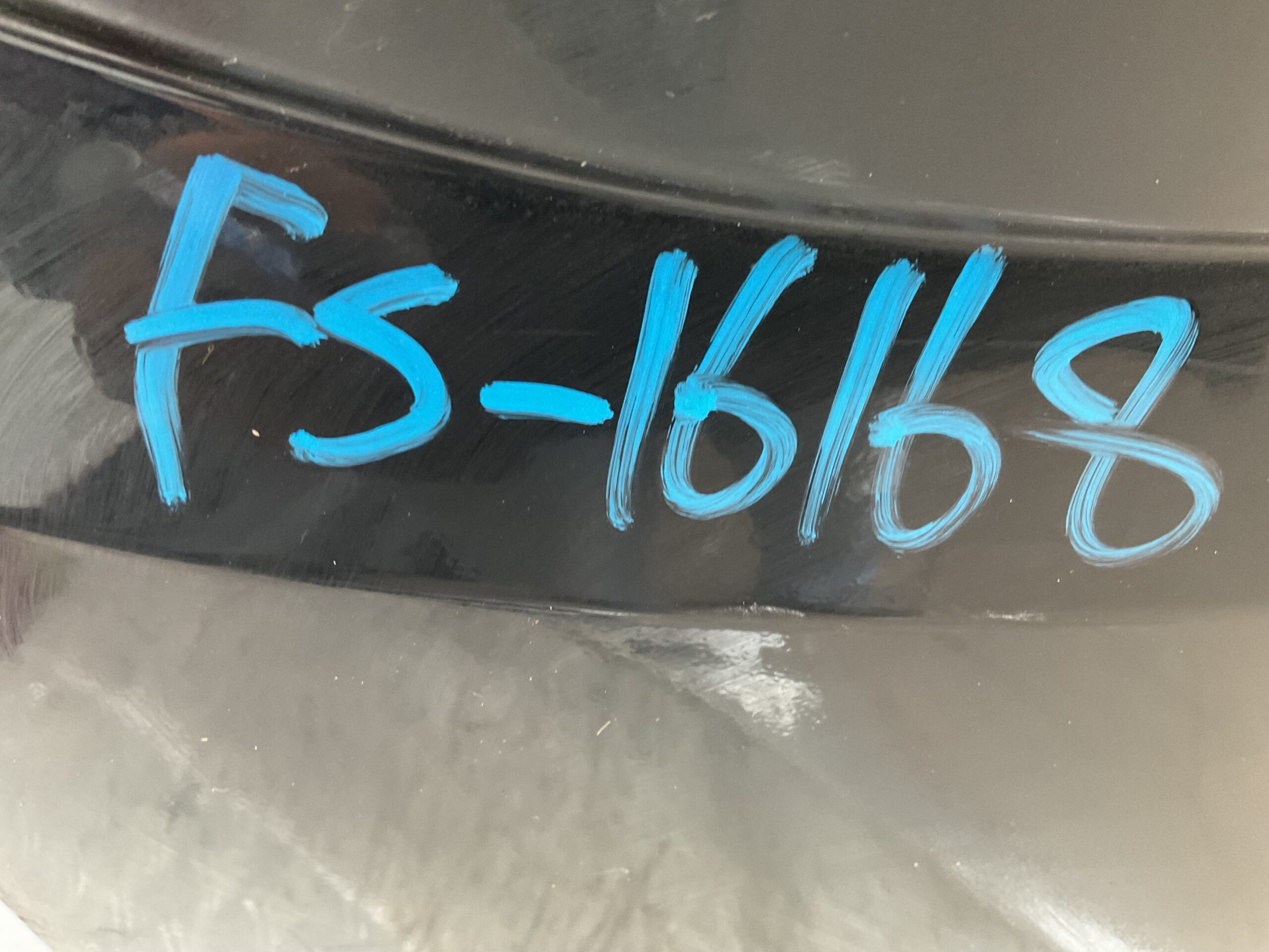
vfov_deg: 48.2
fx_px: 1063
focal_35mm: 29
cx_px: 634
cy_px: 476
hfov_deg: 61.7
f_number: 1.8
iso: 250
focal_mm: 3
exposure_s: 1/33
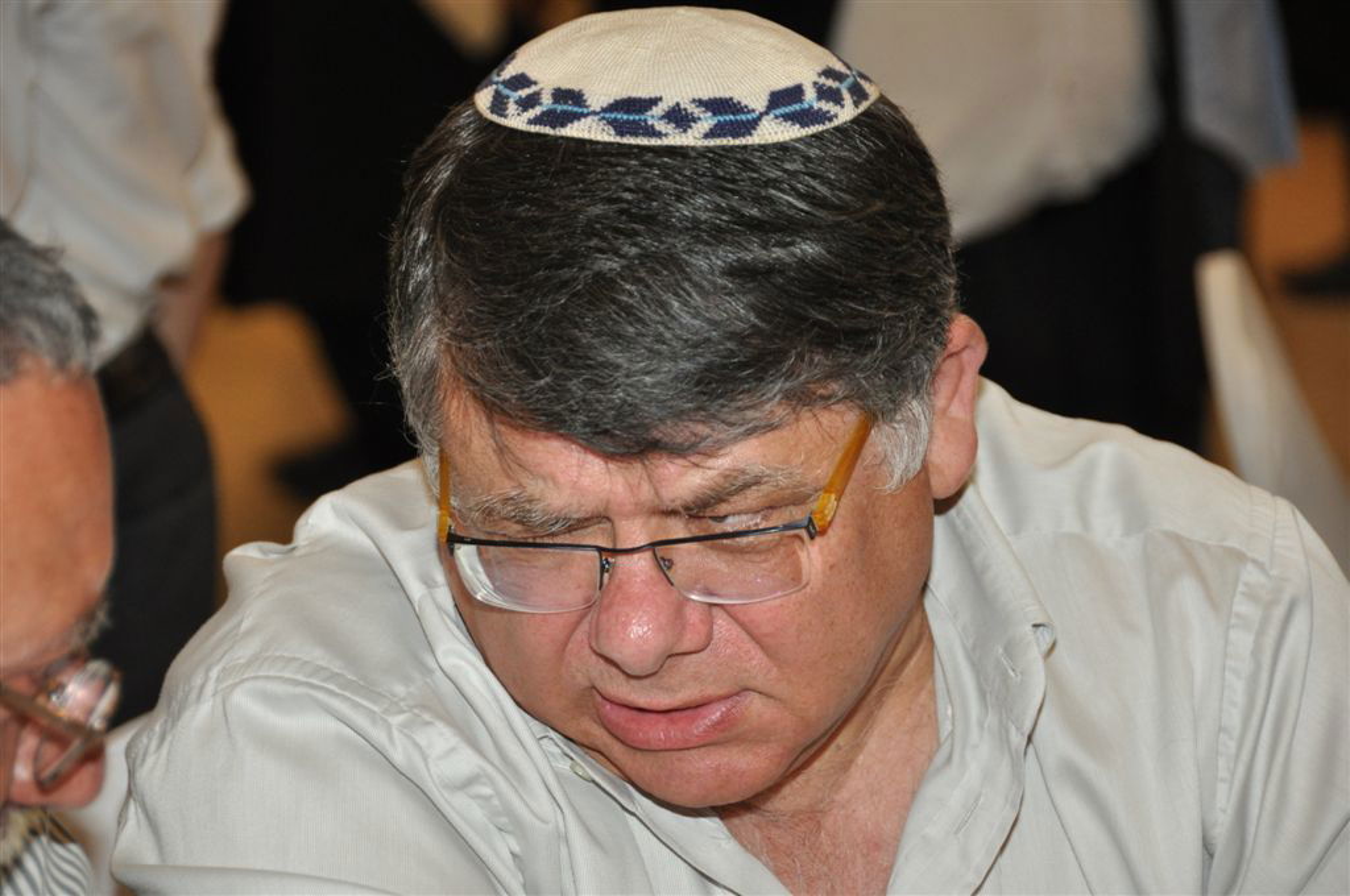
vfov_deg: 8.7
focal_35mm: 158
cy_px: 448
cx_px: 675
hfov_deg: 13.1
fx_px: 5899
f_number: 5.3
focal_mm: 105
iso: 800
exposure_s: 1/60
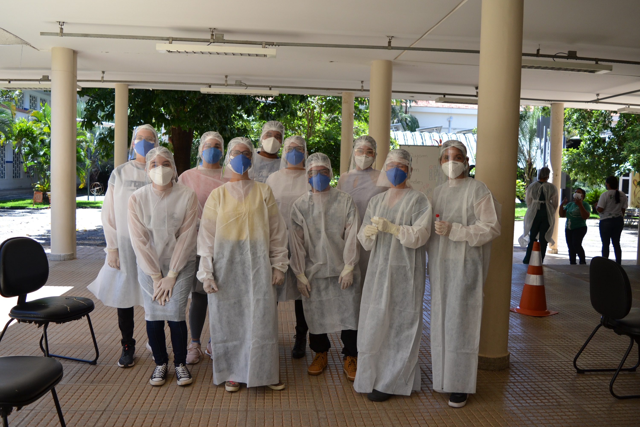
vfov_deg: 40.0
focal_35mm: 33
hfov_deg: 57.2
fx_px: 587
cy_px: 214
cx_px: 320
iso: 400
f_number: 4.5
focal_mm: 22
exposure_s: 1/500
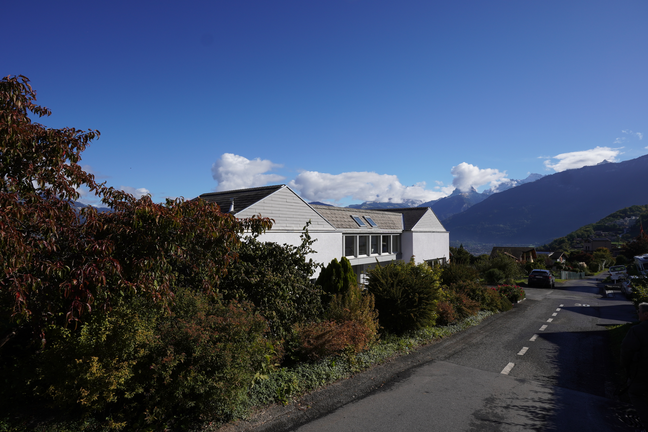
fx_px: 364
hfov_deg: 83.3
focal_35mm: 20
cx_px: 324
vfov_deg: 61.3
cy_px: 216
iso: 100
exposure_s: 1/400
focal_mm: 13.5
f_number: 8
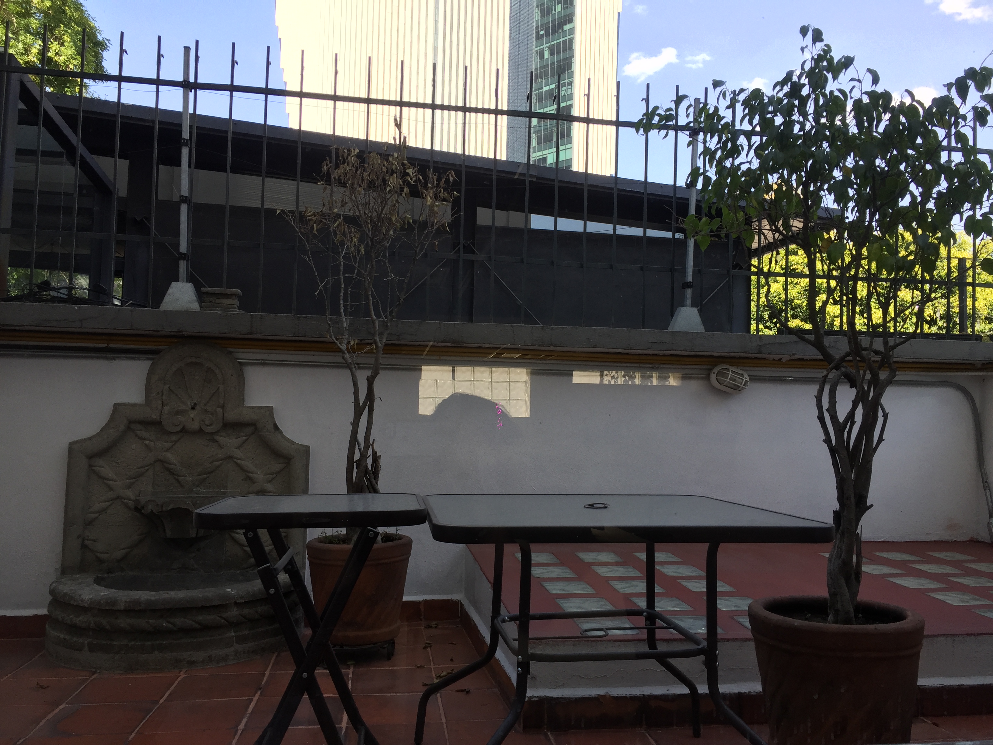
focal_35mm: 29
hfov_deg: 61.7
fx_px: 832
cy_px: 372
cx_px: 496
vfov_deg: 48.2
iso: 32
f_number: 2.2
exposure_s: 1/391
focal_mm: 4.15
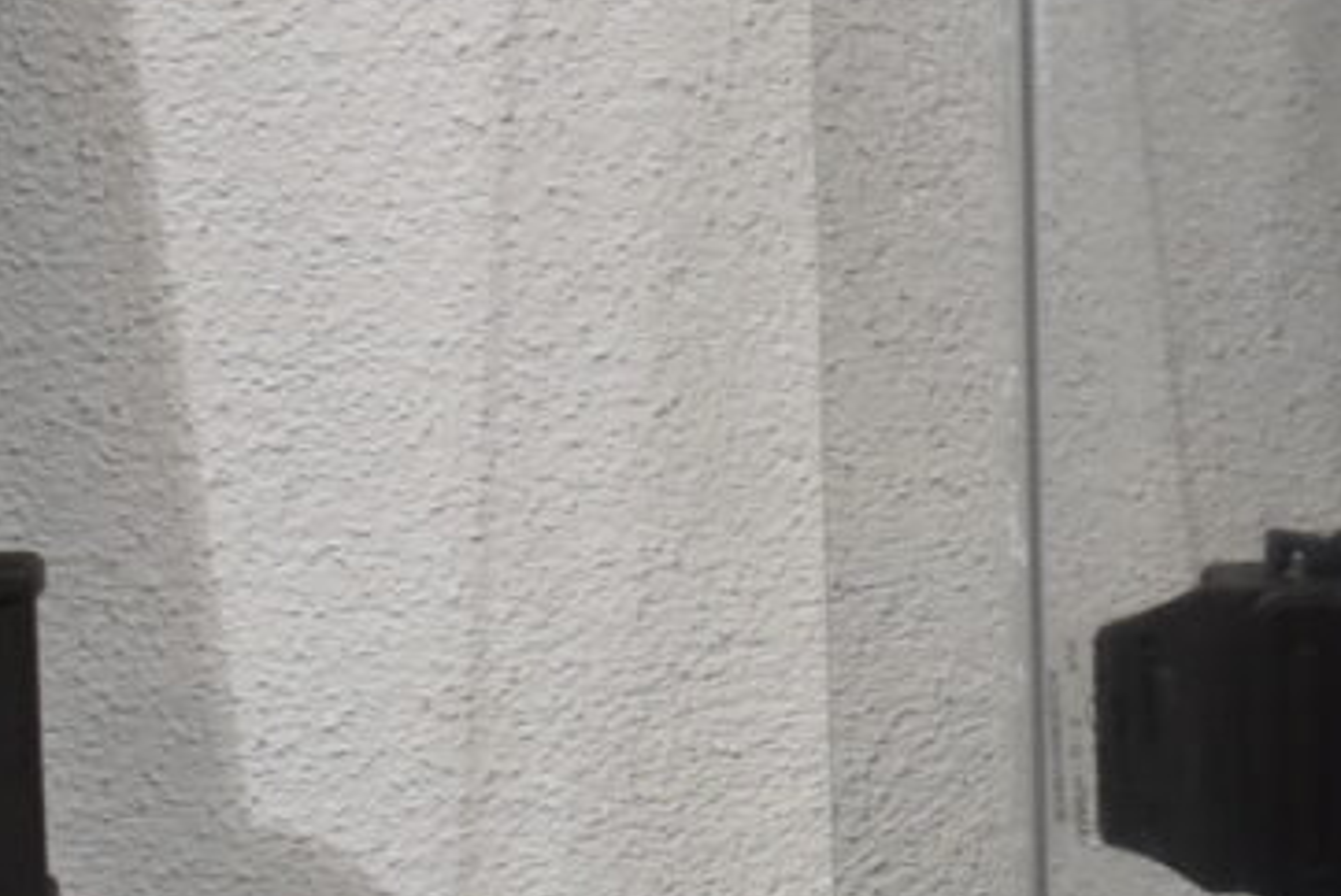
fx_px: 7903
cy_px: 735
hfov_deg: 9.6
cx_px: 1645
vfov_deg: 6.5
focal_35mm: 212
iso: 450
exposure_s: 1/250
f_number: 3.5
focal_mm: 20
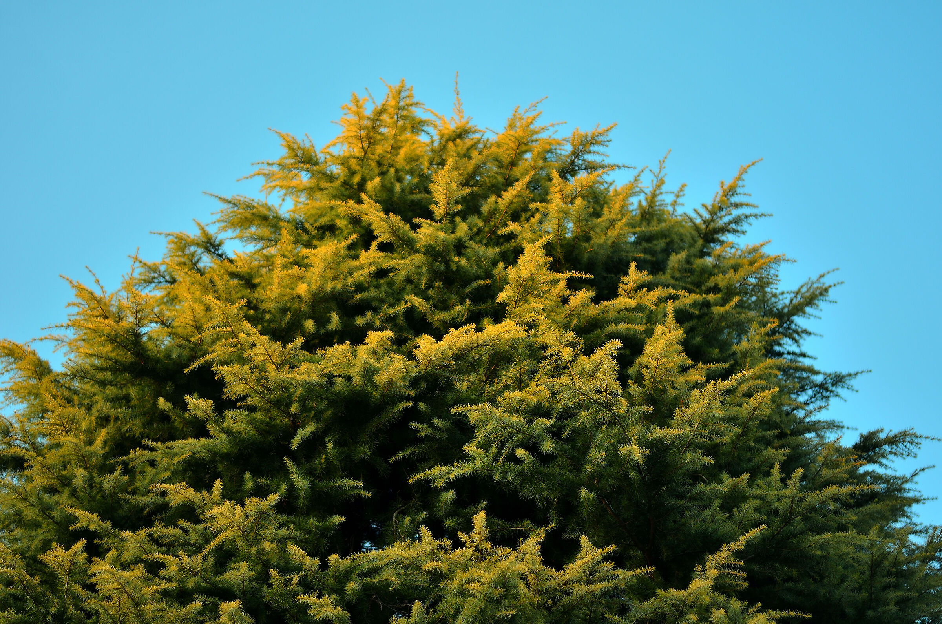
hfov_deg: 27.0
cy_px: 312
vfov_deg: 18.1
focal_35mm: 75
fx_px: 1959
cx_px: 471
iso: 140
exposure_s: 1/640
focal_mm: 50
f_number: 1.8
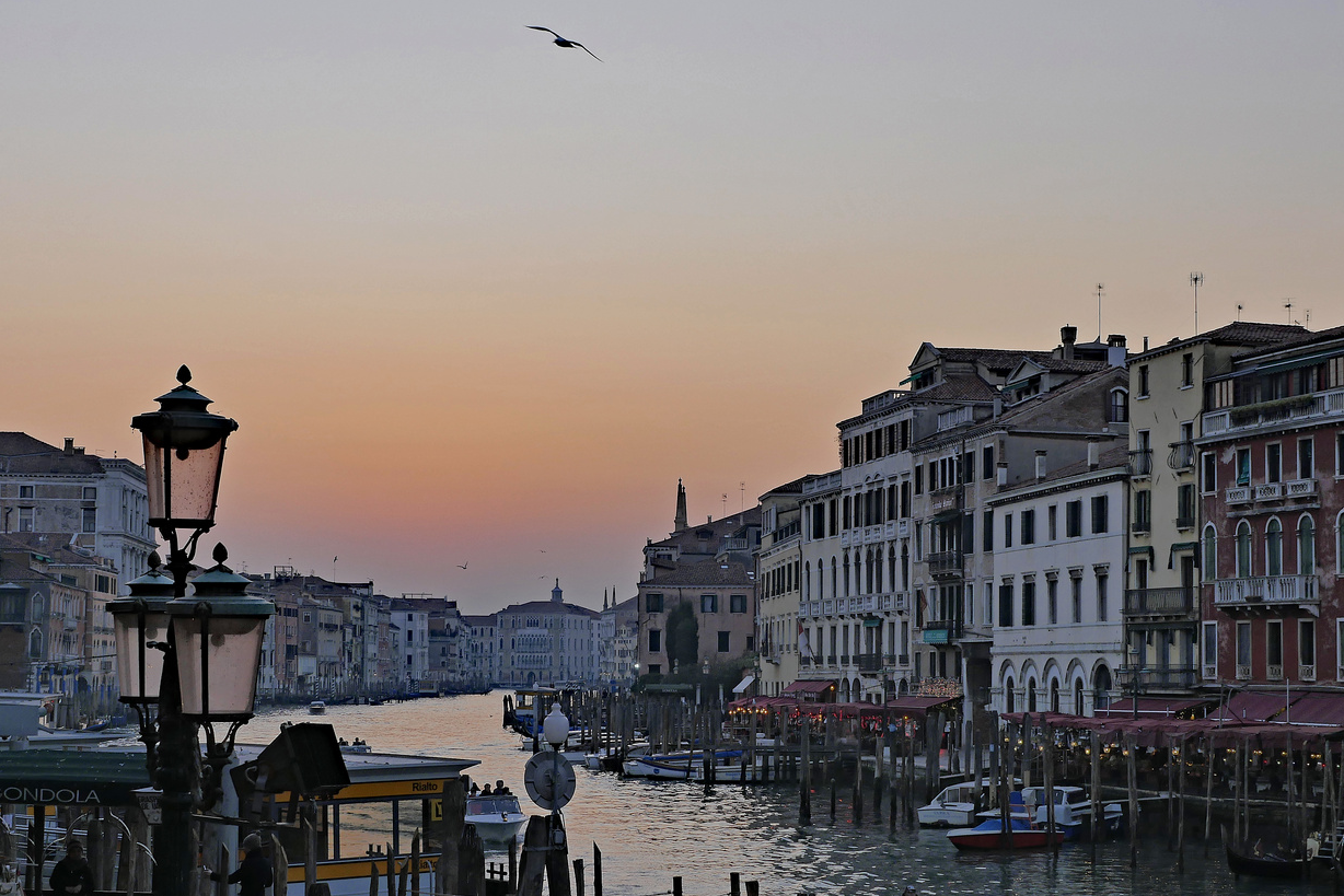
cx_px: 692
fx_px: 2315
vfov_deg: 21.9
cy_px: 523
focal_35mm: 62
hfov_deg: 32.4
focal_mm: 23
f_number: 5.6
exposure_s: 1/160
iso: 200
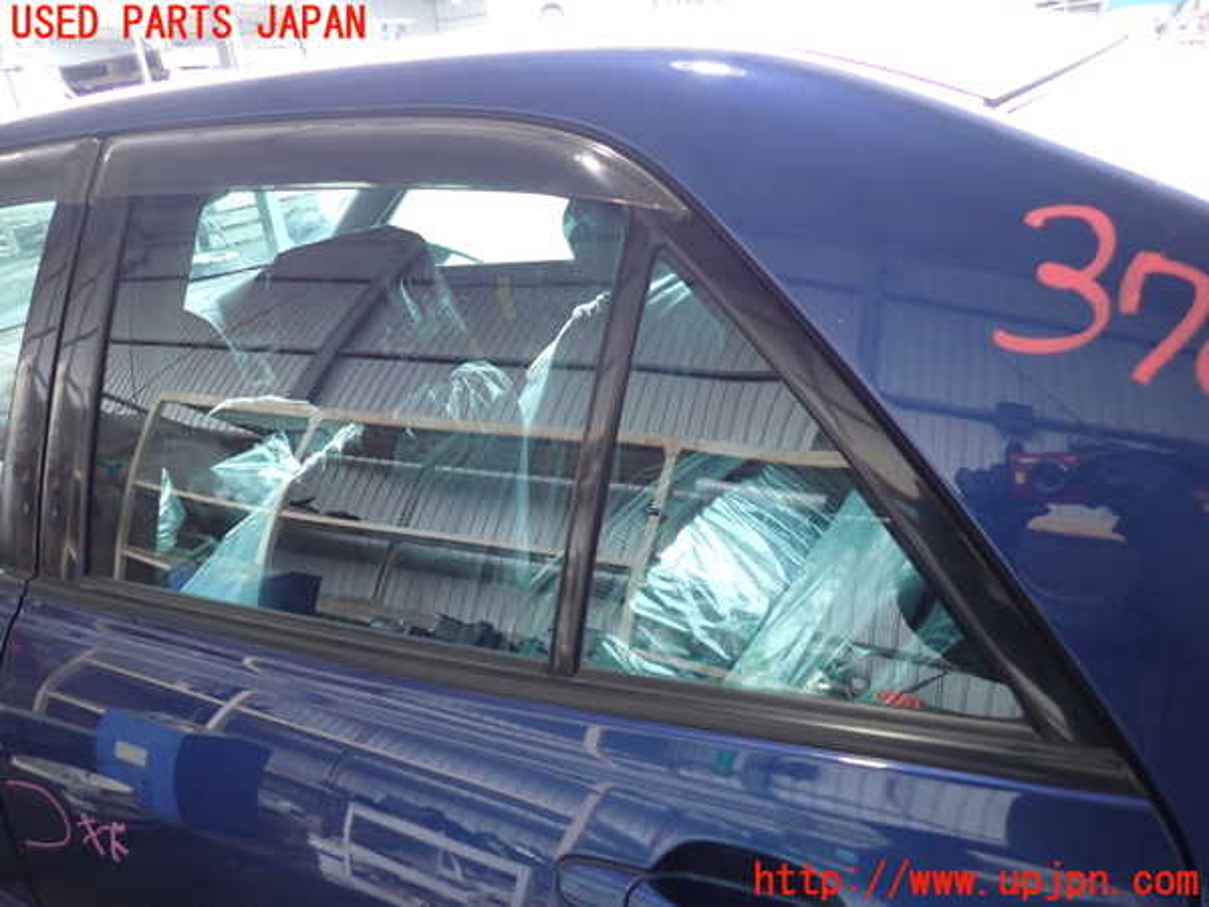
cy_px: 454
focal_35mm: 25
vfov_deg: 54.9
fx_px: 873
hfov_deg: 69.4
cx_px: 604
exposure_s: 1/50
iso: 200
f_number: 2
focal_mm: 4.5
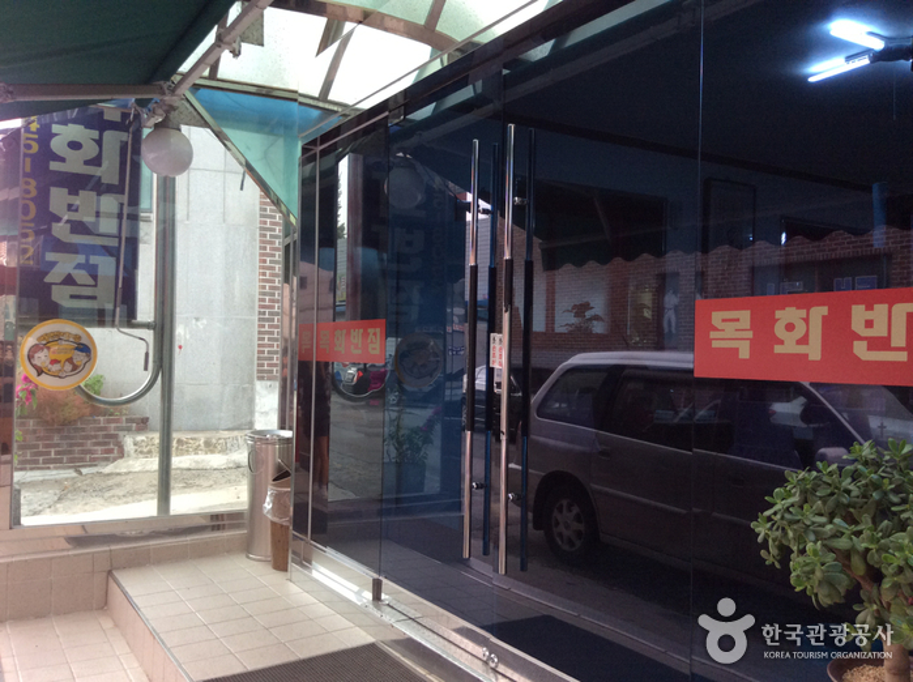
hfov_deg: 55.4
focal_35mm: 33
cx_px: 456
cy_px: 341
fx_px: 869
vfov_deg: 42.8
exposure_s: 1/120
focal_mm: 3.3
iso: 64
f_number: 2.4
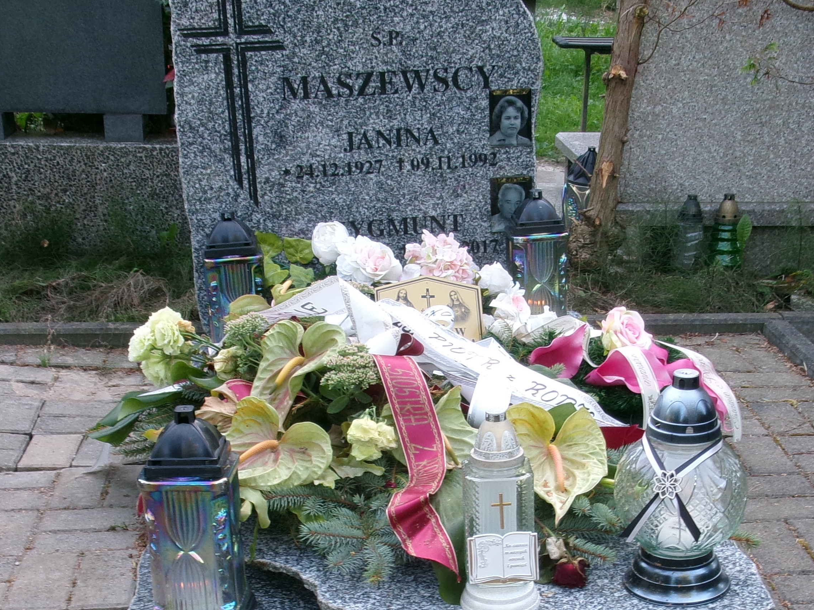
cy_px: 518
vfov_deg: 25.1
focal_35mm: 57
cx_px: 430
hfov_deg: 33.8
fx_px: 1340
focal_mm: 5.1
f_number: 3.9
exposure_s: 1/58
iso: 100
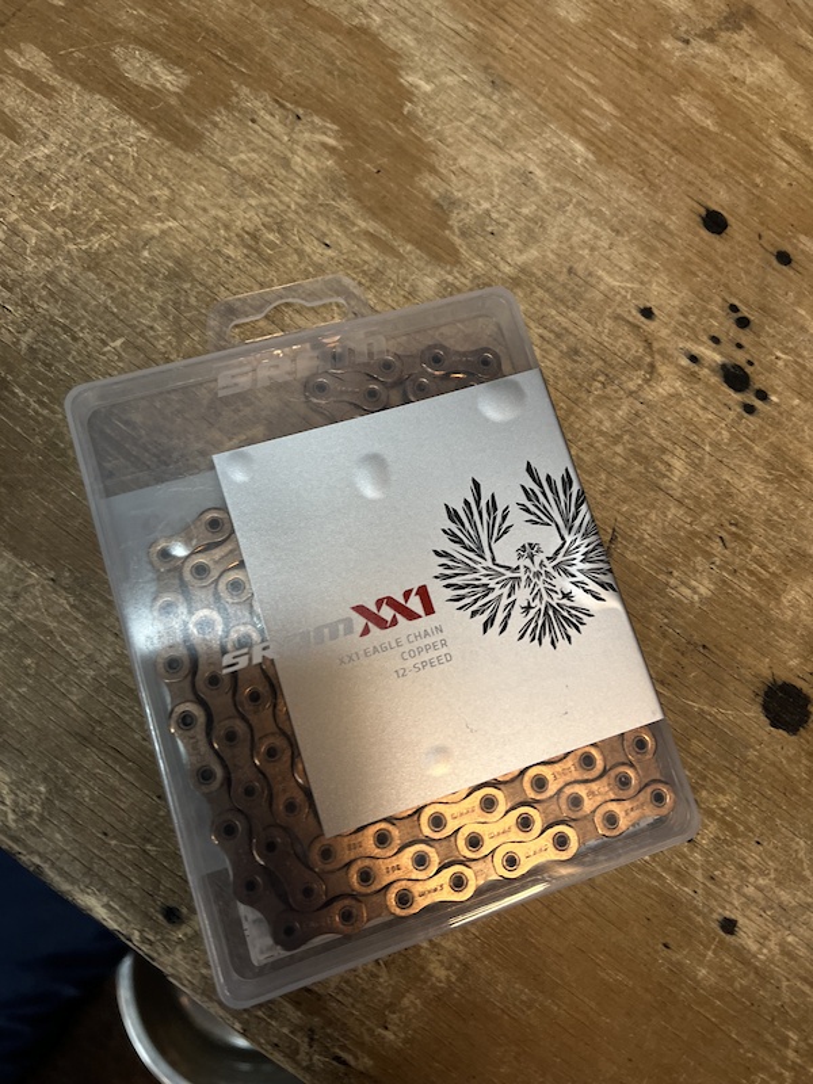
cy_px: 542
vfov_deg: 67.3
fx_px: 814
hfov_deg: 53.1
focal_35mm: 26
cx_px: 406
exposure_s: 1/120
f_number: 1.5
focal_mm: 5.7
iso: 125
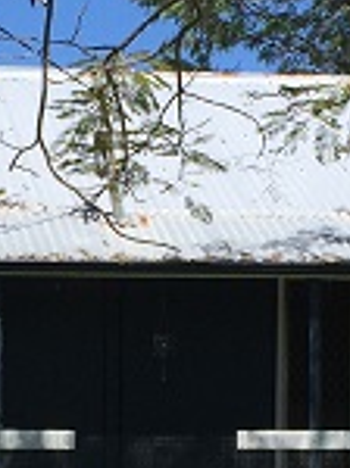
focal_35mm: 155
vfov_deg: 12.6
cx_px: 106
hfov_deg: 9.5
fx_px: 2096
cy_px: 440
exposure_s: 1/1799
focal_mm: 4.15
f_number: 2.2
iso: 32
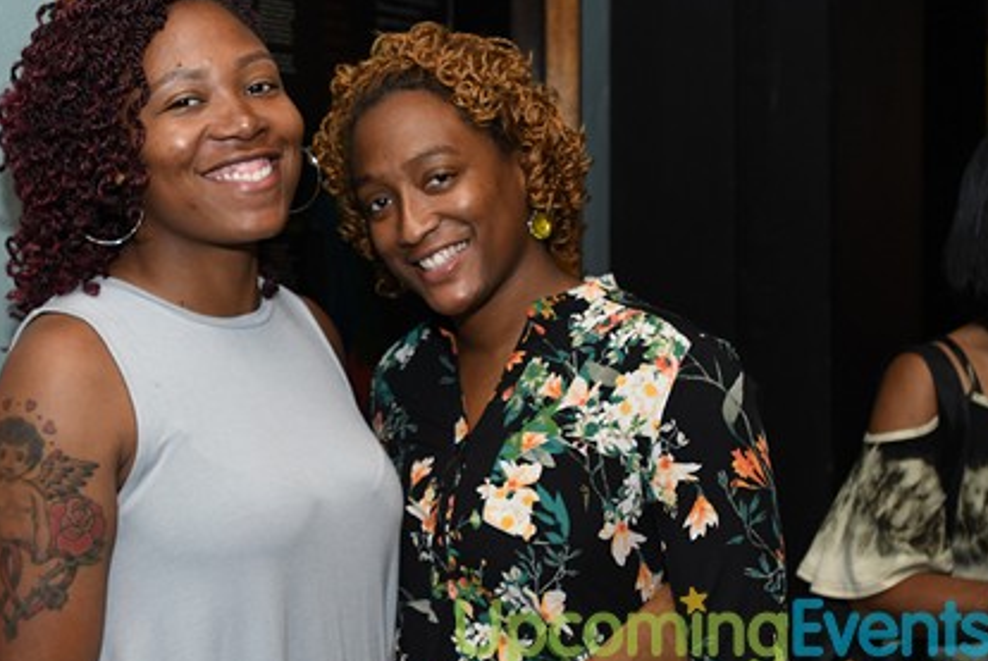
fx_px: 1914
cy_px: 295
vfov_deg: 19.6
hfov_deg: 28.8
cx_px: 372
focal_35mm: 70
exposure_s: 1/125
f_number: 4
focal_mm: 35
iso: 800
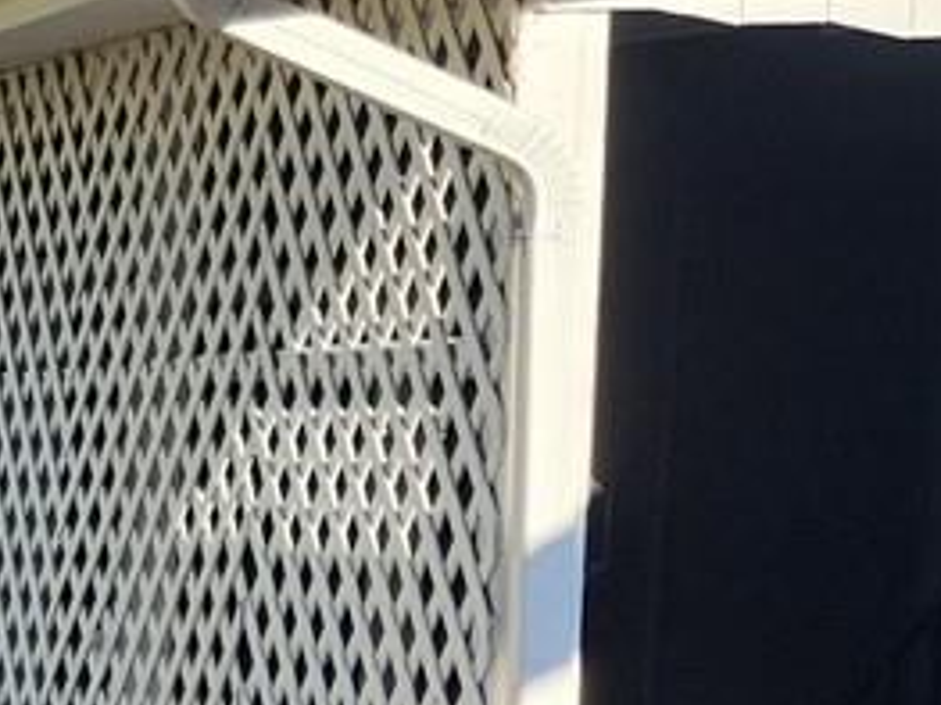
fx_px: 3804
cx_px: 2565
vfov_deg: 10.6
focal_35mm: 140
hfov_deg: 10.9
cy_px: 172
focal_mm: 6.4
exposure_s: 1/528
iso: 12
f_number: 1.8
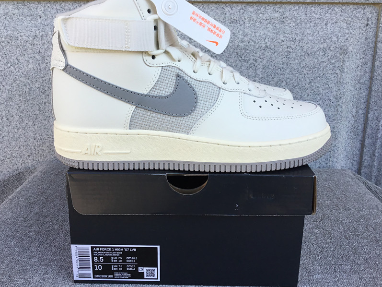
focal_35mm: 35
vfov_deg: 40.7
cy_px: 130
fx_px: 386
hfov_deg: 52.6
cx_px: 189
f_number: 2.4
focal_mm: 3.3
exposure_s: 1/262
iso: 25
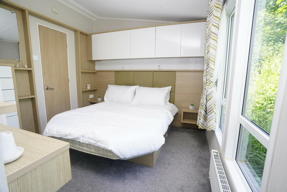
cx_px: 144
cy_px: 96
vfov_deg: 73.8
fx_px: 128
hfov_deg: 96.7
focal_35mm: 16
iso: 1250
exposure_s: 1/60
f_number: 10
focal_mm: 16
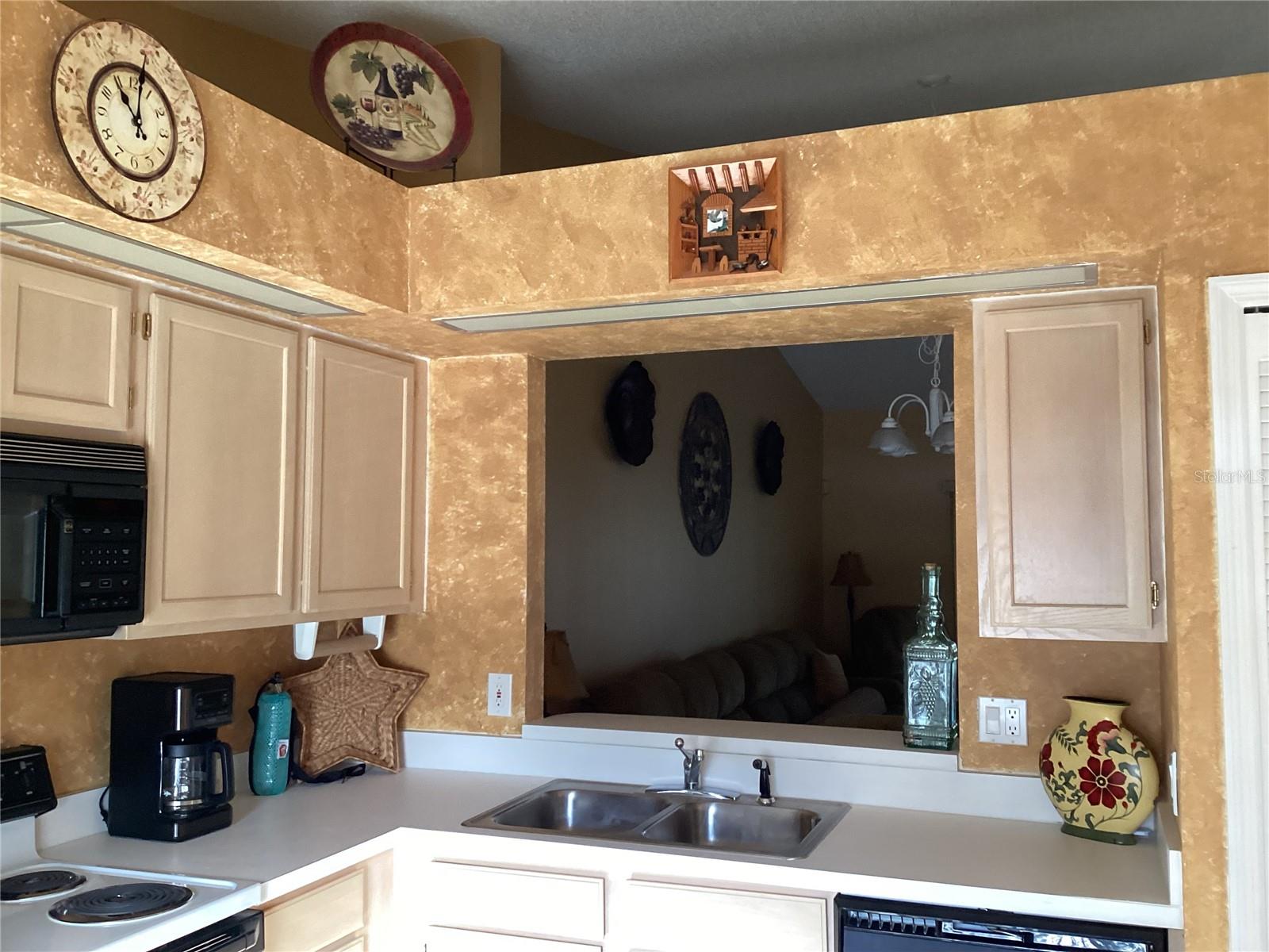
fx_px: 1136
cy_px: 476
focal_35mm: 31
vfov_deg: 45.4
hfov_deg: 58.4
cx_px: 634
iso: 200
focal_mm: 3.3
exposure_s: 1/50
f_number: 2.4
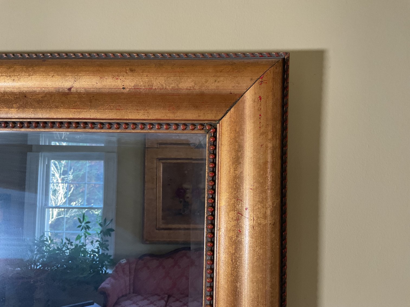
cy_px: 154
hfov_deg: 61.7
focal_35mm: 29
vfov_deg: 48.2
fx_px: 344
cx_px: 205
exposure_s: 1/60
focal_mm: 3
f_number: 1.8
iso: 125
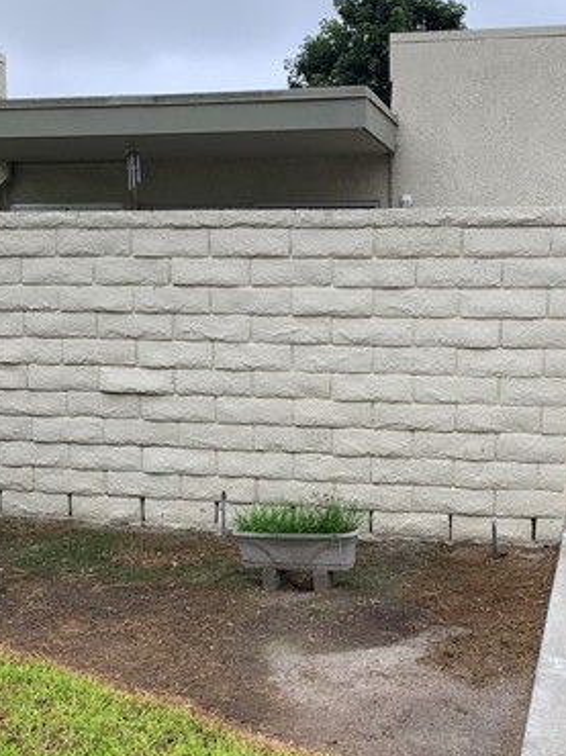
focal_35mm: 45
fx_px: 982
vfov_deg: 40.9
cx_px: 384
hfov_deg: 31.9
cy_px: 566
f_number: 1.8
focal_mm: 4.25
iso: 25
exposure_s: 1/431
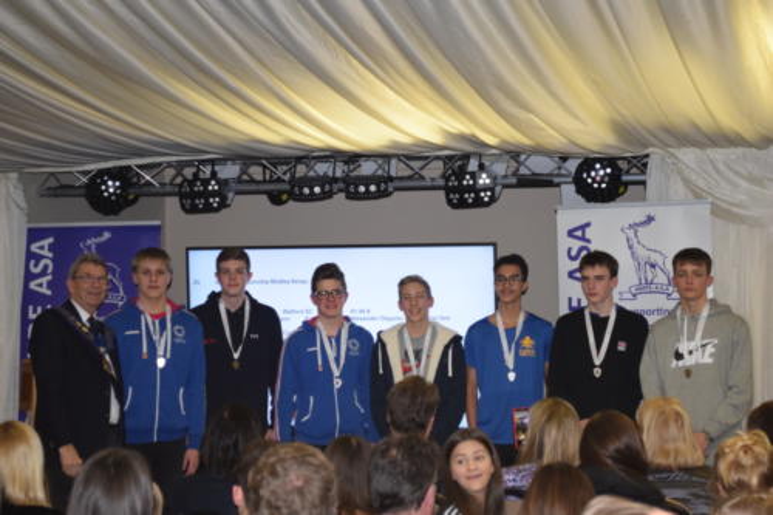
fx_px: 1771
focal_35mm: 82
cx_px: 386
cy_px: 258
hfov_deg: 24.6
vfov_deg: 16.5
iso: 1800
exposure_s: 1/60
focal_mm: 55
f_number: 5.6
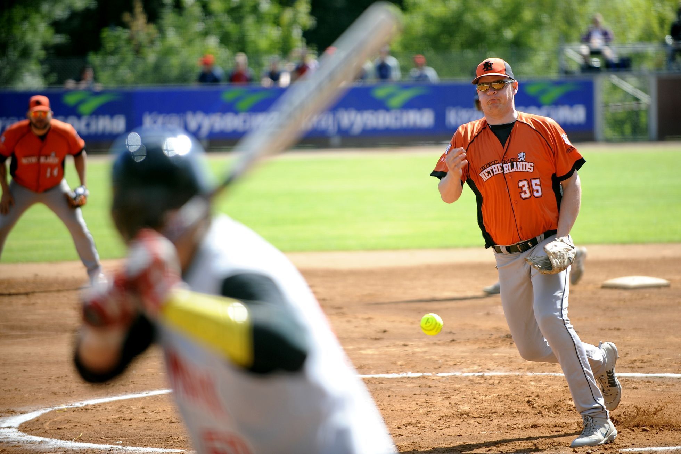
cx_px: 340
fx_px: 3782
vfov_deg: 6.9
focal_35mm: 200
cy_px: 227
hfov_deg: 10.3
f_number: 2.8
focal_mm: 200
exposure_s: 1/1250
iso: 320
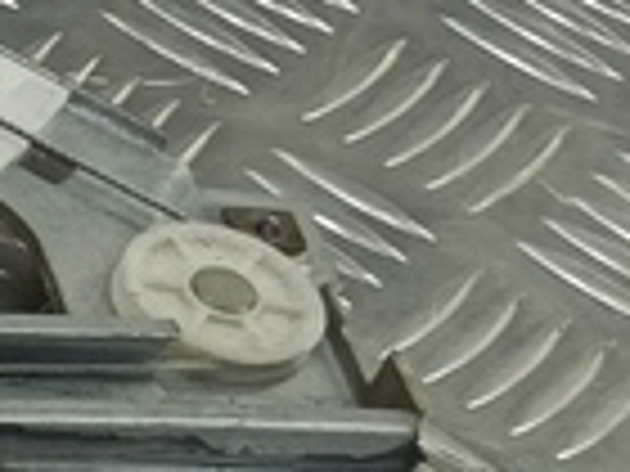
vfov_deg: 8.6
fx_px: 3058
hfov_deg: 9.4
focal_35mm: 168
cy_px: 719
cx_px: -1220
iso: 113
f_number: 1.6
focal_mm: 4.11
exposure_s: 1/50
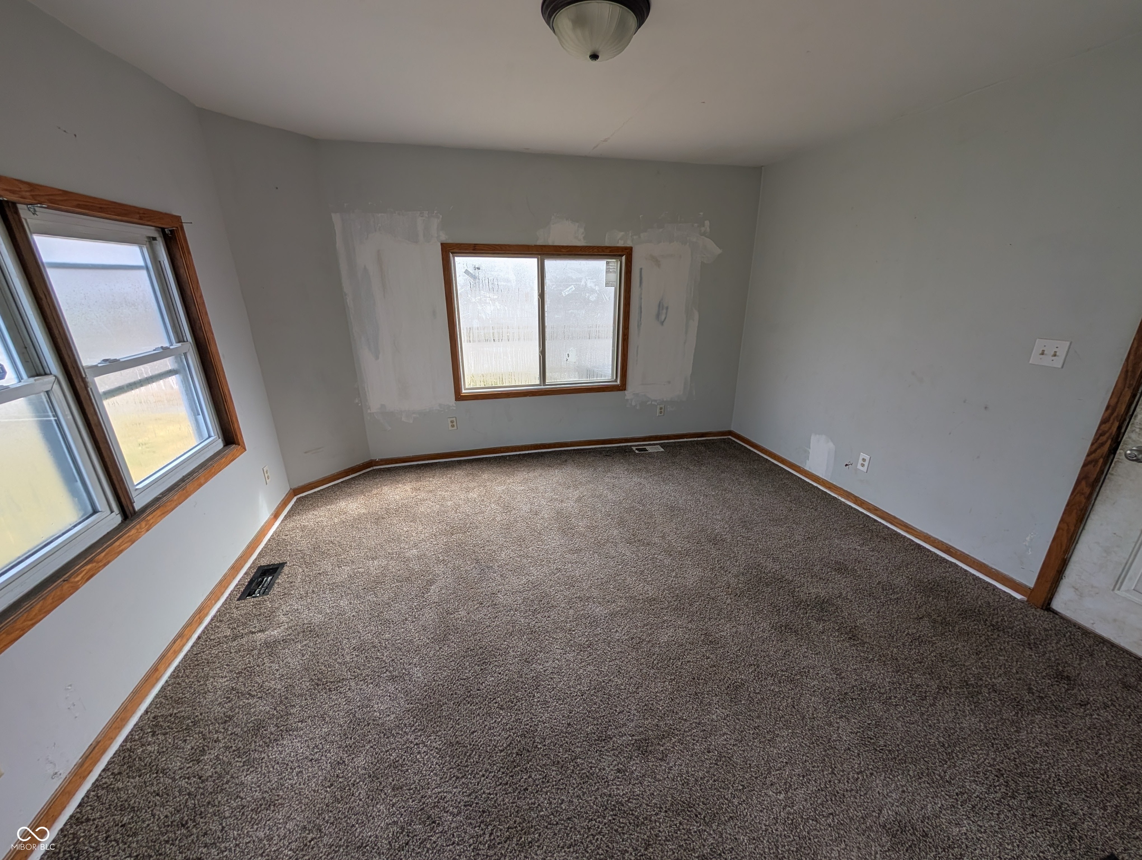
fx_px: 396
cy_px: 430
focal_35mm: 12
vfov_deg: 94.6
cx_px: 571
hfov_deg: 110.5
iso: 52
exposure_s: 1/404
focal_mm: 2.02
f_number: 1.7
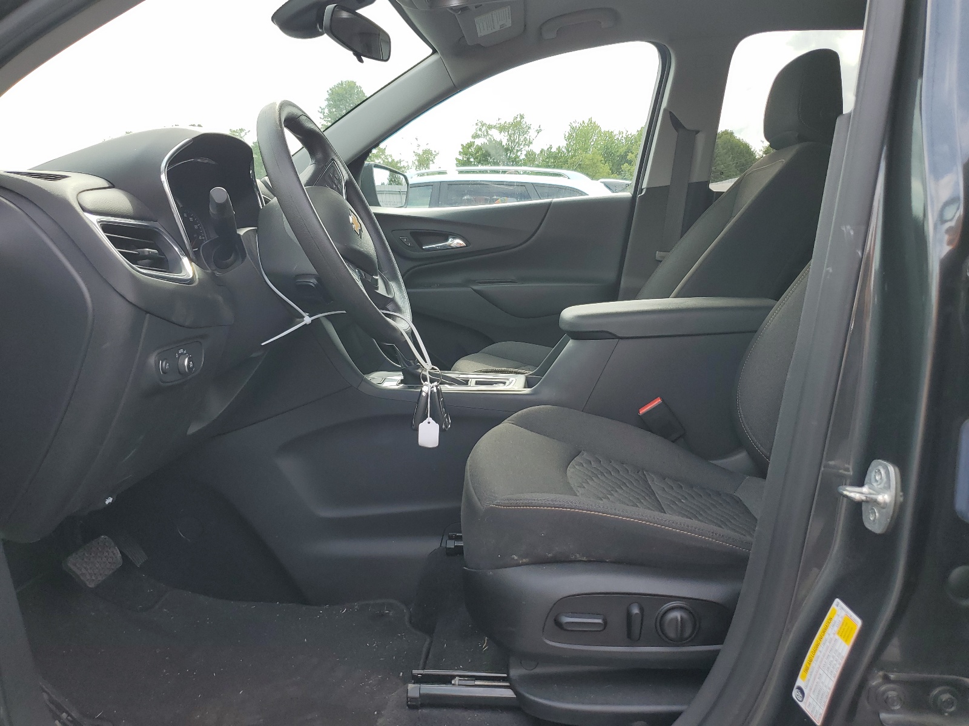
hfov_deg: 67.3
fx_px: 728
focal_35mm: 26
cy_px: 363
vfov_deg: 53.1
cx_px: 484
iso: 50
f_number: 1.5
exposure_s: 1/588
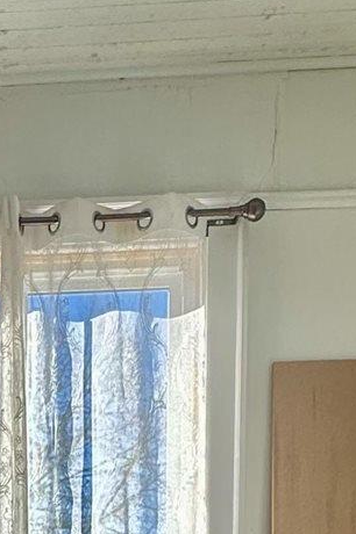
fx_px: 1084
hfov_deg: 17.9
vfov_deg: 21.7
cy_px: 861
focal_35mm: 73
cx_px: -49
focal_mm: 2.22
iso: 40
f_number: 2.2
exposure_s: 1/443
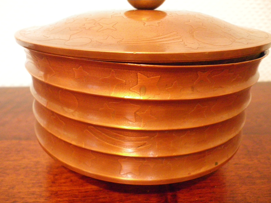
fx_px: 219
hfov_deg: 63.4
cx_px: 136
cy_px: 102
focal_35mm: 28
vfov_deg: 49.7
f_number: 2.6
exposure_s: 1/10
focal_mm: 4.9
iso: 800
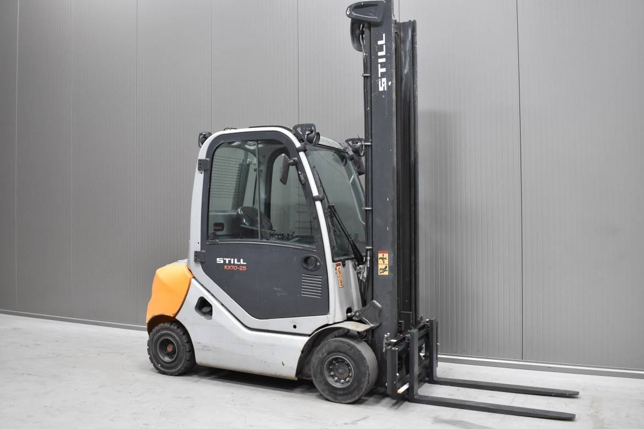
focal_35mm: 33
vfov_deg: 40.5
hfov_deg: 57.9
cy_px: 210
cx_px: 318
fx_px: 582
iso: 1600
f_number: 5
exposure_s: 1/40
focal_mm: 21
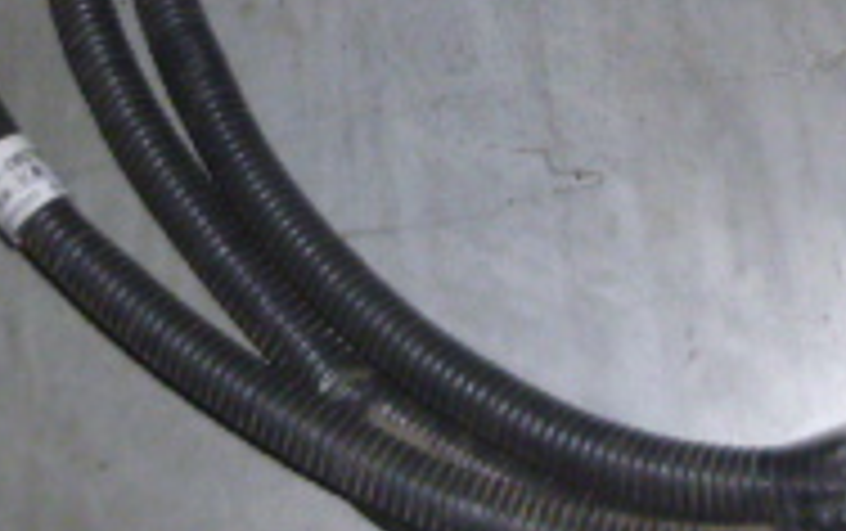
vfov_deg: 14.0
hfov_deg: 23.0
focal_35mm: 90
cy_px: -166
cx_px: 369
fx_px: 2078
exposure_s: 1/125
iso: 200
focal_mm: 4.5
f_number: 3.1
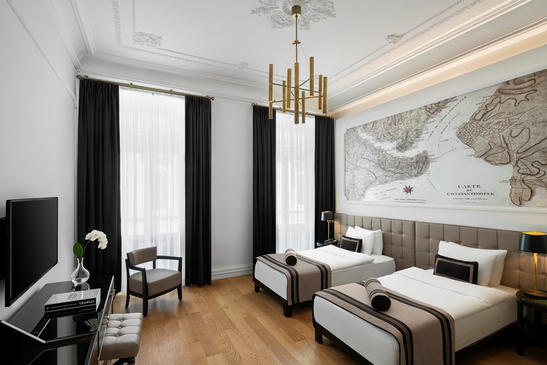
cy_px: 182
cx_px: 274
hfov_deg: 93.3
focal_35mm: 17
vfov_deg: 70.5
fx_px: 258
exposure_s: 3.2
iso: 100
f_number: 18
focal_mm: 17
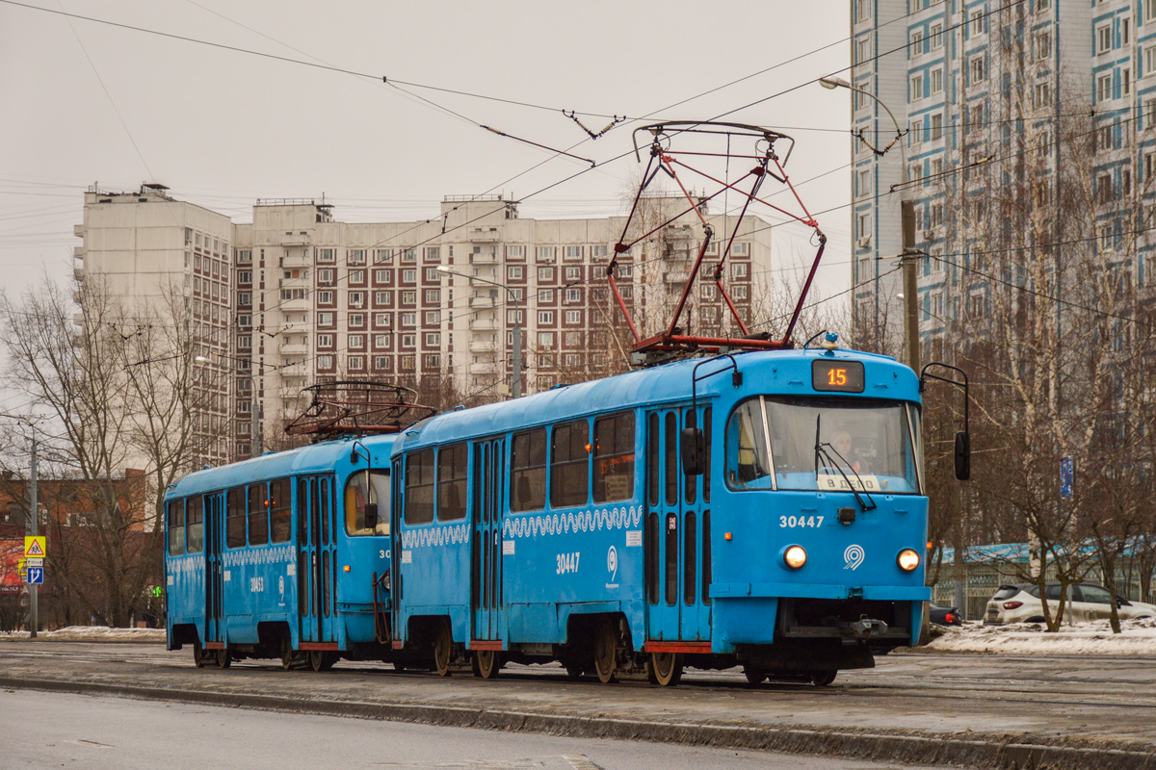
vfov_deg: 13.8
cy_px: 385
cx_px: 578
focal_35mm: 99
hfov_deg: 20.6
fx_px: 3179
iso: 400
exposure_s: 1/400
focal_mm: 66
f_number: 5
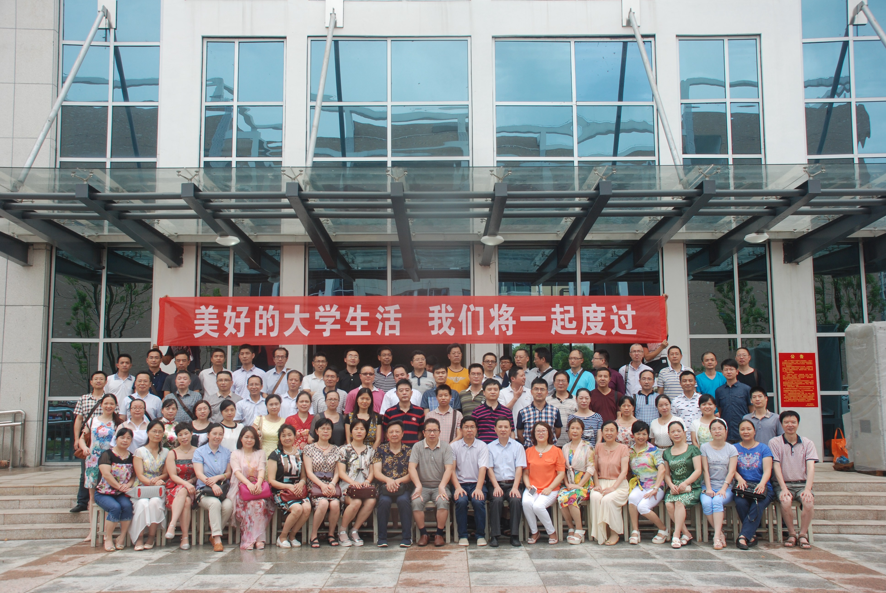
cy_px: 296
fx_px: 887
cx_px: 443
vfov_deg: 37.0
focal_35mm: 36
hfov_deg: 53.1
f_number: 5.6
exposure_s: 1/125
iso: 125
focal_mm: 24
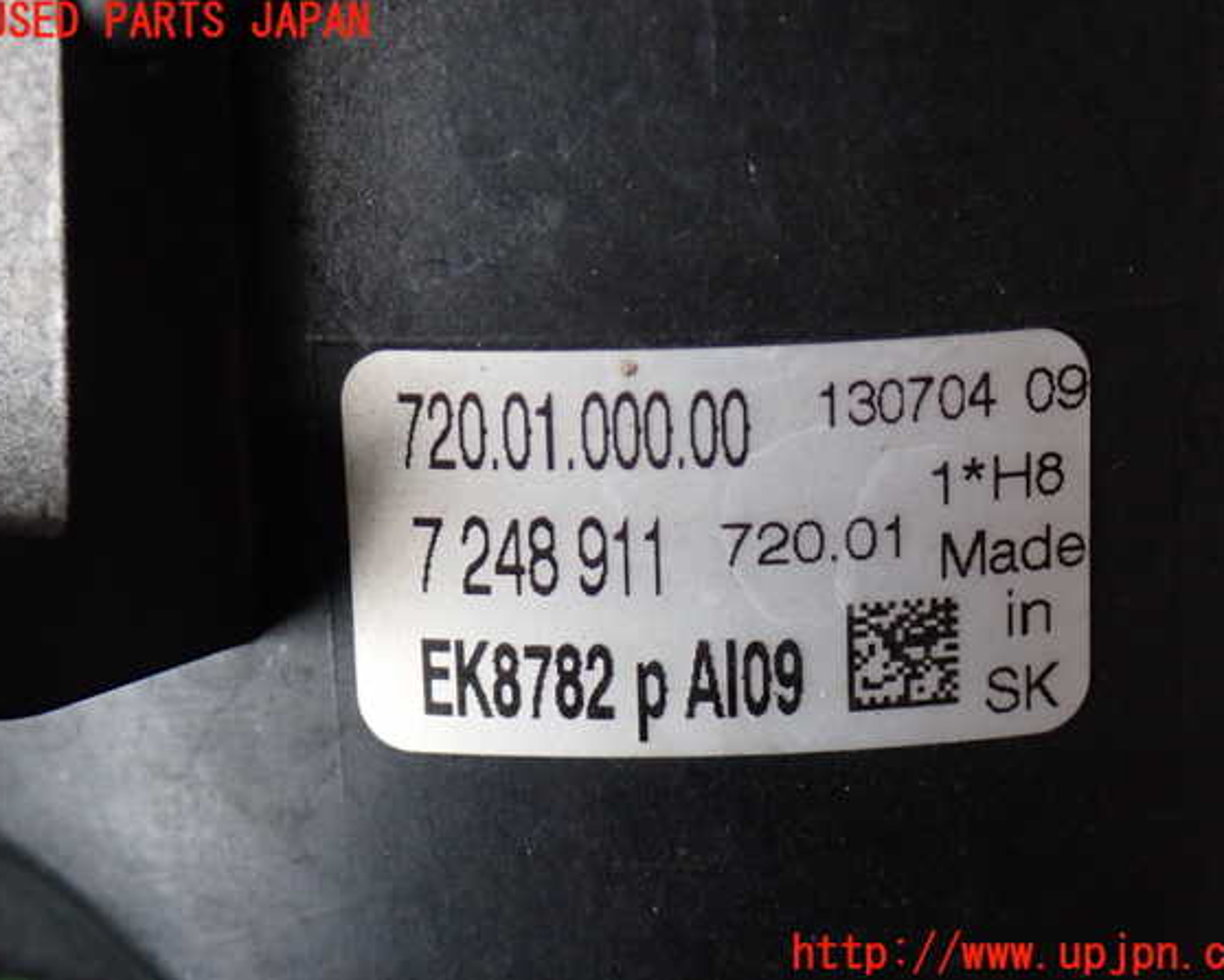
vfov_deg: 17.9
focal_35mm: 86
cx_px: 630
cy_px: 489
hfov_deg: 22.2
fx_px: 3117
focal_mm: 14.62
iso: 800
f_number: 4.3
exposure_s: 1/80
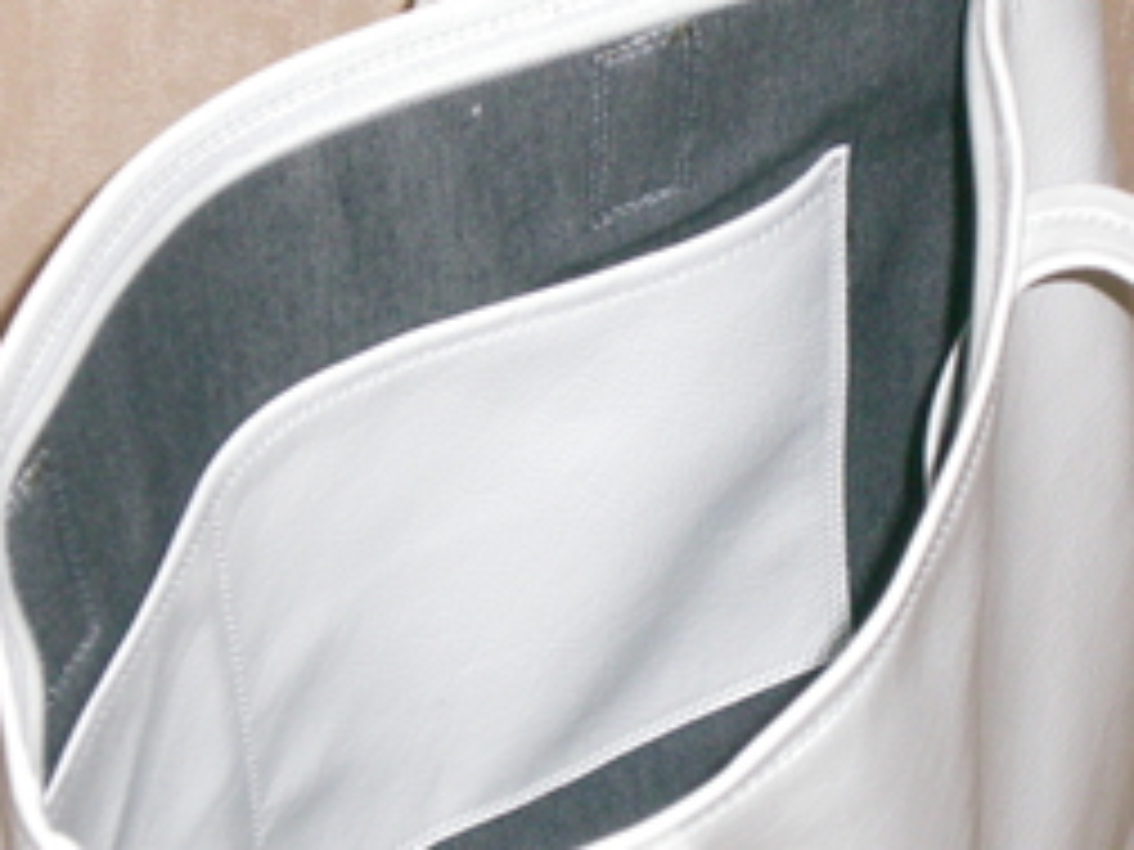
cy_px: 346
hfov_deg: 11.9
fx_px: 5438
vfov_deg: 8.9
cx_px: 554
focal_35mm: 166
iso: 400
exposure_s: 1/80
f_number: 4.6
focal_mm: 15.3
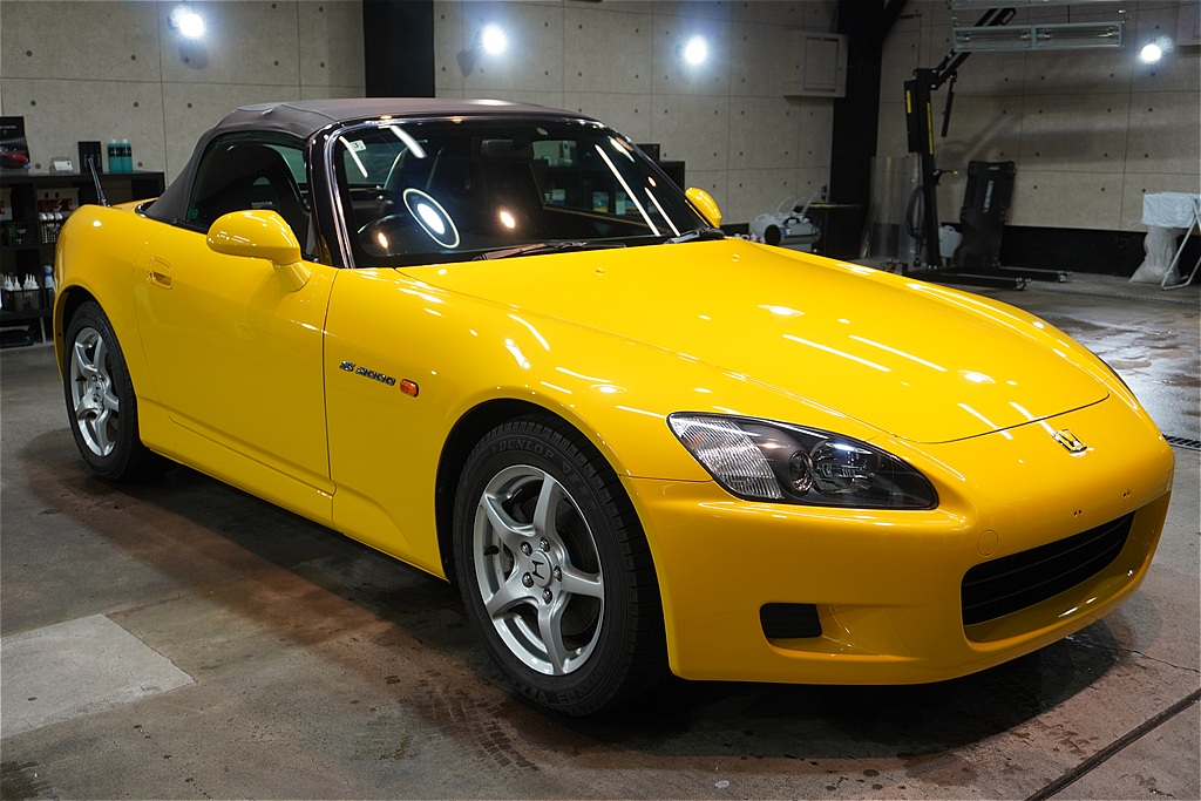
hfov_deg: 49.5
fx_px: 1301
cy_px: 400
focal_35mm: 39
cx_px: 600
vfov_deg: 34.2
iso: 200
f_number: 4.5
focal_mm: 26
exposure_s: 1/40
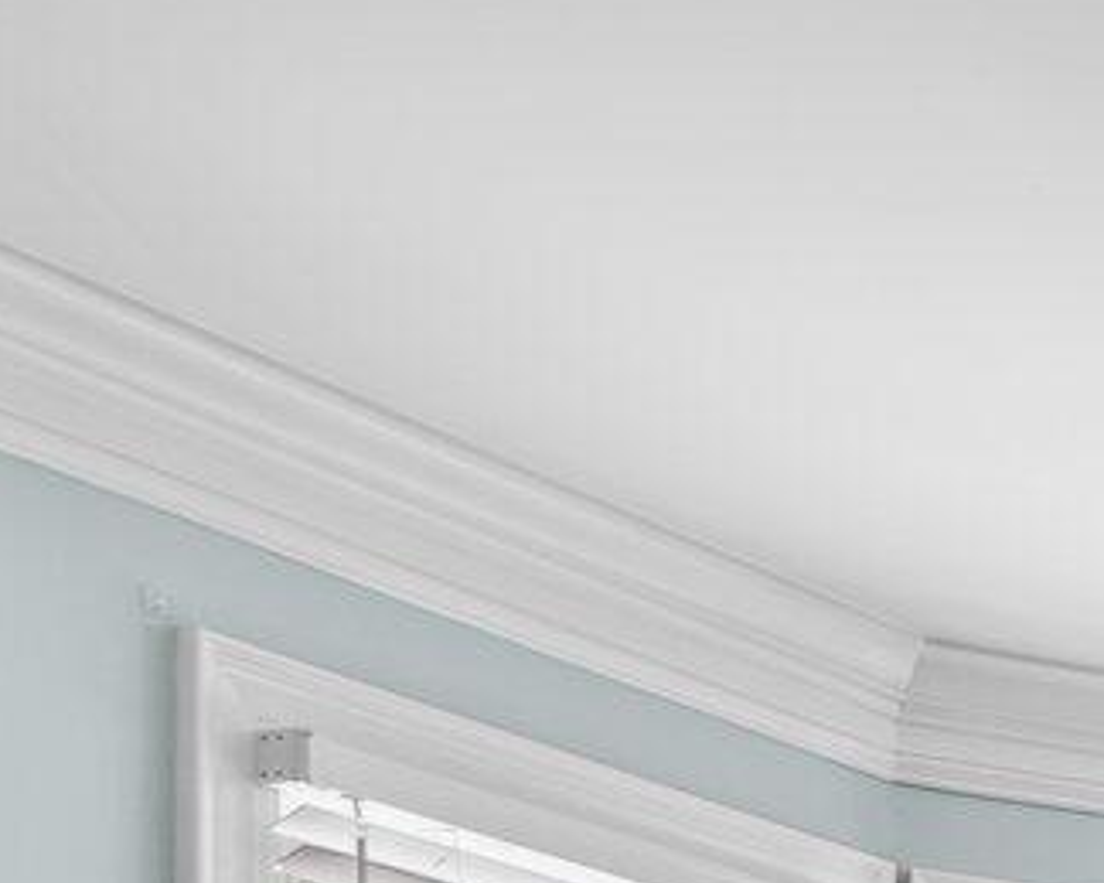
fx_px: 3103
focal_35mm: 95
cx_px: 3367
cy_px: 1894
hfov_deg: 11.2
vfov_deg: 13.3
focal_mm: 16
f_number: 4
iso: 200
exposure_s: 1/10
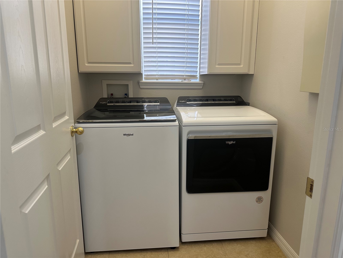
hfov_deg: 71.6
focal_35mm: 24
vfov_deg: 56.8
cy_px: 129
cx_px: 172
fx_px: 238
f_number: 1.78
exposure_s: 1/120
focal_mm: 6.86
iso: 160
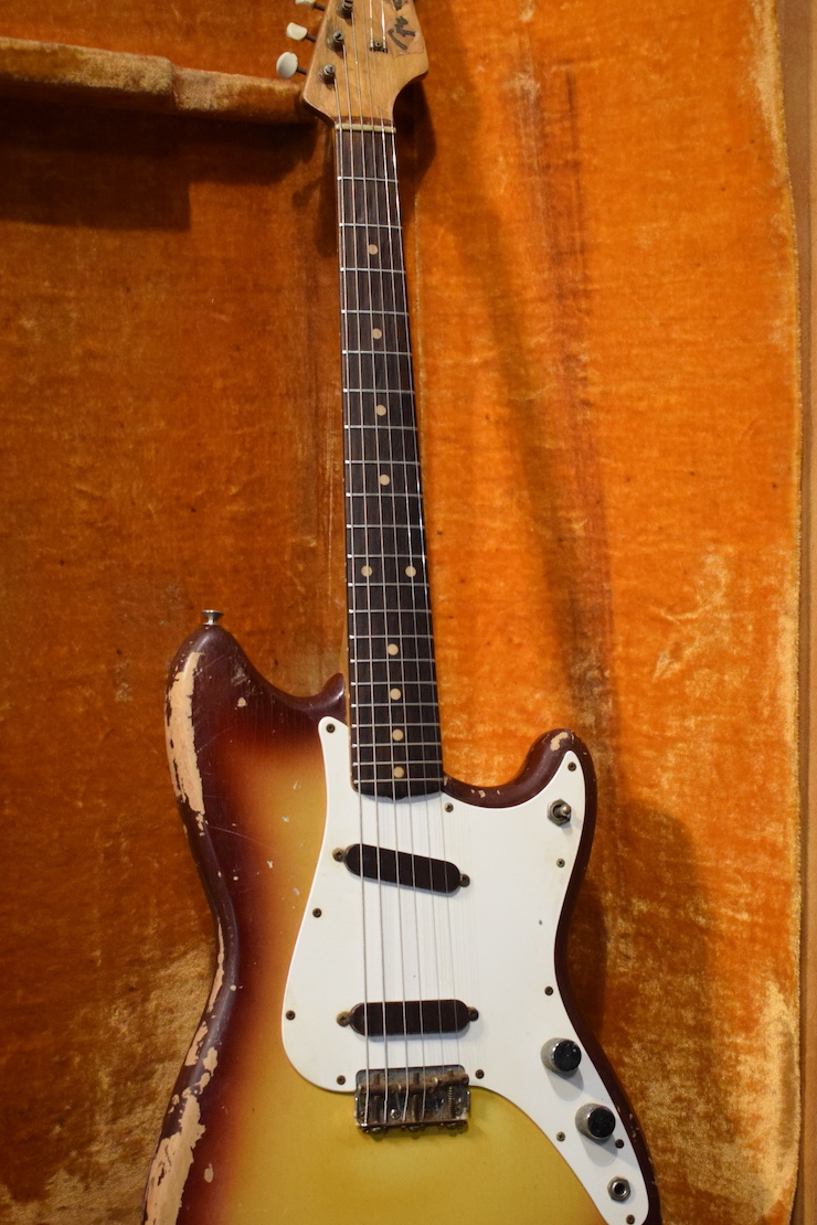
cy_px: 667
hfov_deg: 26.6
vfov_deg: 39.1
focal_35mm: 51
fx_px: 1725
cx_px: 351
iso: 2200
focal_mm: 25
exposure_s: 1/60
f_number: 4
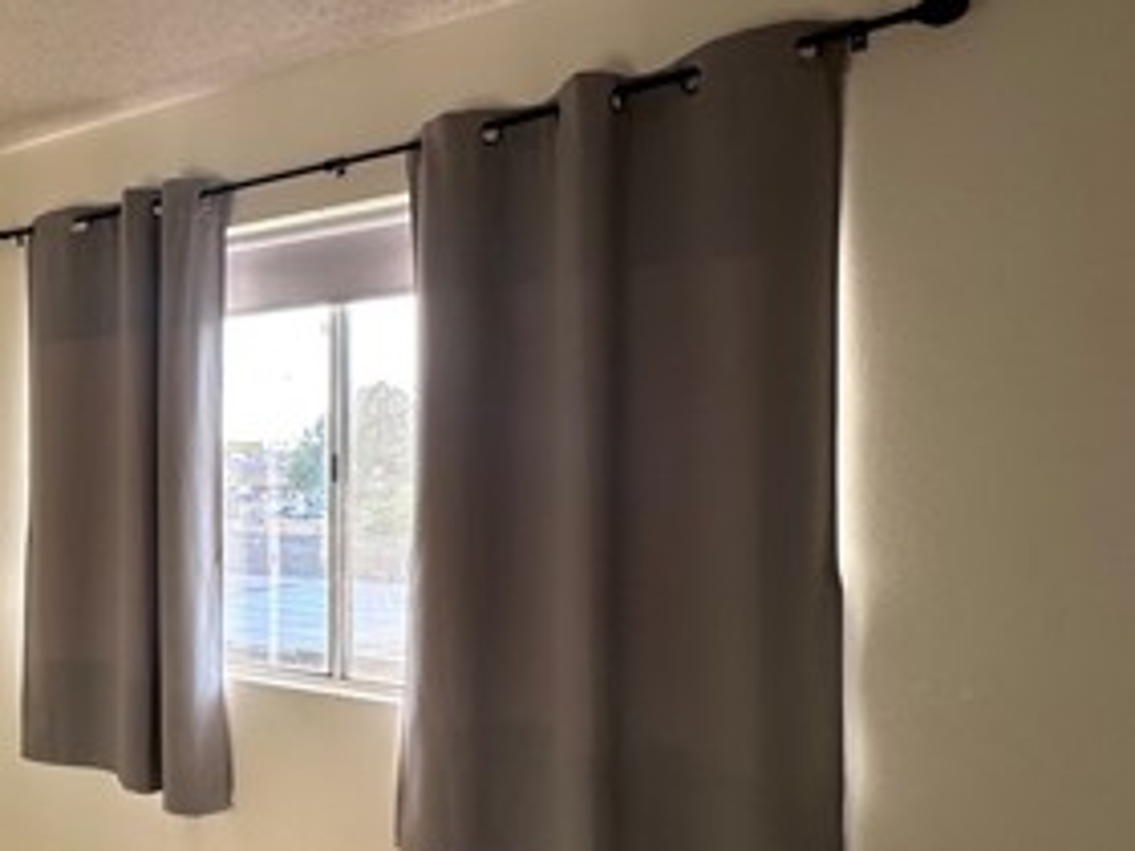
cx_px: -130
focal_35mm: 32
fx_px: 1049
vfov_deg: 43.9
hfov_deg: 43.3
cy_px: 511
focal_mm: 2.22
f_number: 2.2
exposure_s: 1/99
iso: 50
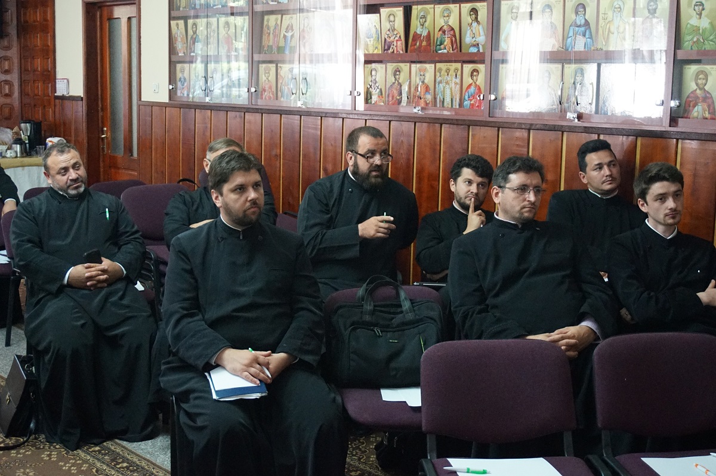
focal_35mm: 50
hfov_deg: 40.0
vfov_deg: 27.2
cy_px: 238
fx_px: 984
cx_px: 358
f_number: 5
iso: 3200
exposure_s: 1/30
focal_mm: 33
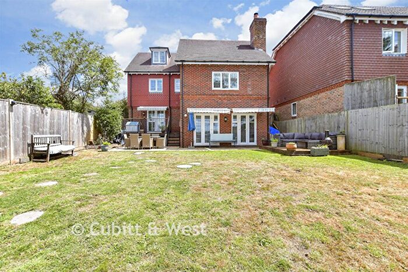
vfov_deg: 77.4
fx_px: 170
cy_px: 136
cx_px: 204
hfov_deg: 100.4
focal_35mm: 15
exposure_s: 1/250
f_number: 8
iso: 160
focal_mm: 10
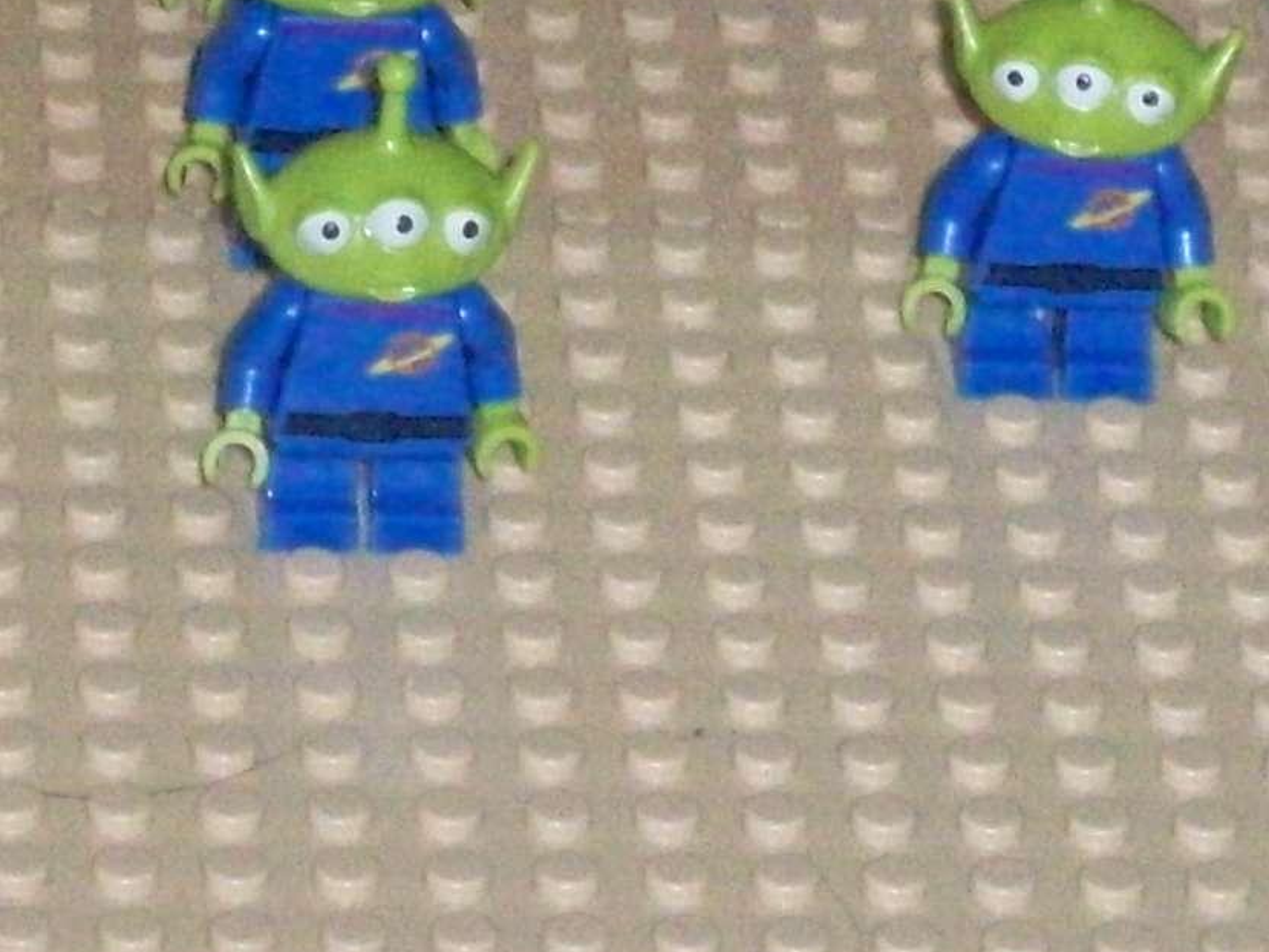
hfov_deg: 5.7
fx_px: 12723
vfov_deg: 4.3
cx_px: 954
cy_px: -265
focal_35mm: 347
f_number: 5.2
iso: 800
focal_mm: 18.6
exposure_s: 1/257
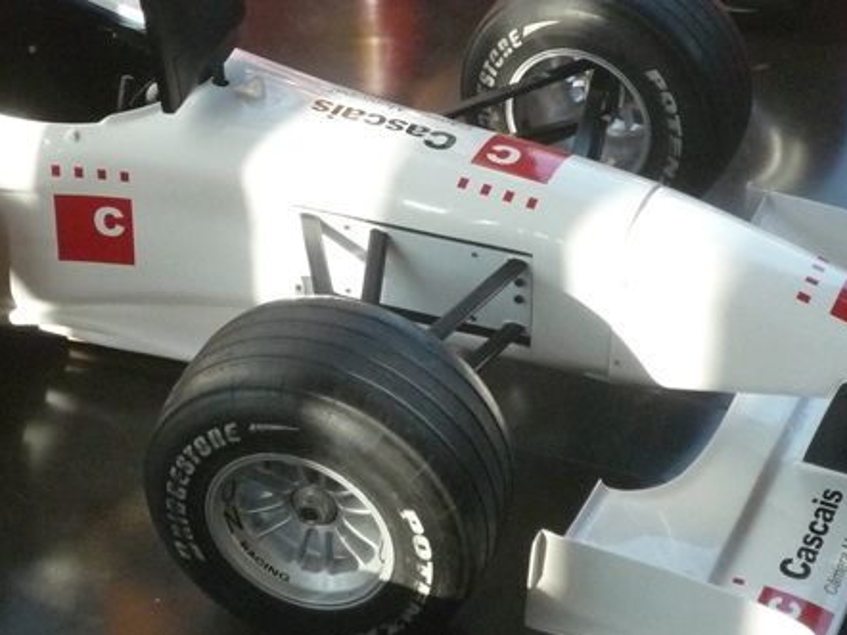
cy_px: 92
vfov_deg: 14.4
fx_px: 2494
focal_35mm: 102
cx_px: 364
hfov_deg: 19.3
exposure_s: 1/250
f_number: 4.3
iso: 400
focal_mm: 7.8
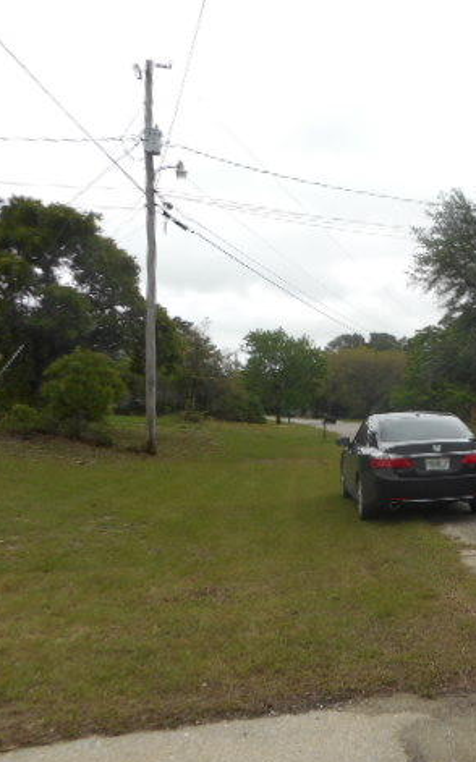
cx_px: 482
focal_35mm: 36
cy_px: 380
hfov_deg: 32.3
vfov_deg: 54.0
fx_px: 748
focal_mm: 4.5
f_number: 3.7
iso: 80
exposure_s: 1/320
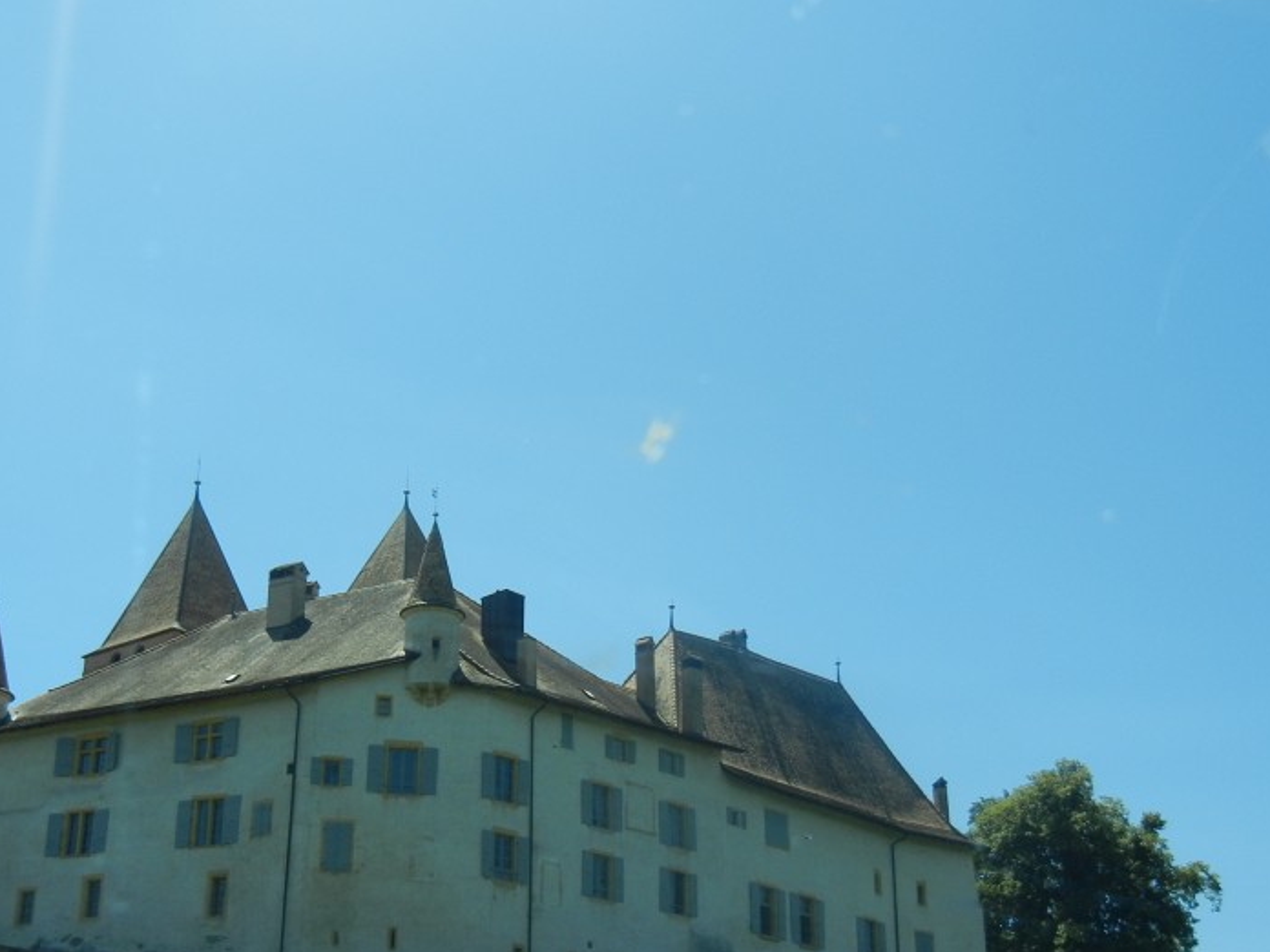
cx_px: 463
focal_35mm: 50
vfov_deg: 29.0
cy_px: 611
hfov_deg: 37.9
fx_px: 1834
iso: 160
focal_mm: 6.2
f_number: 7.2
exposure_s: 1/312
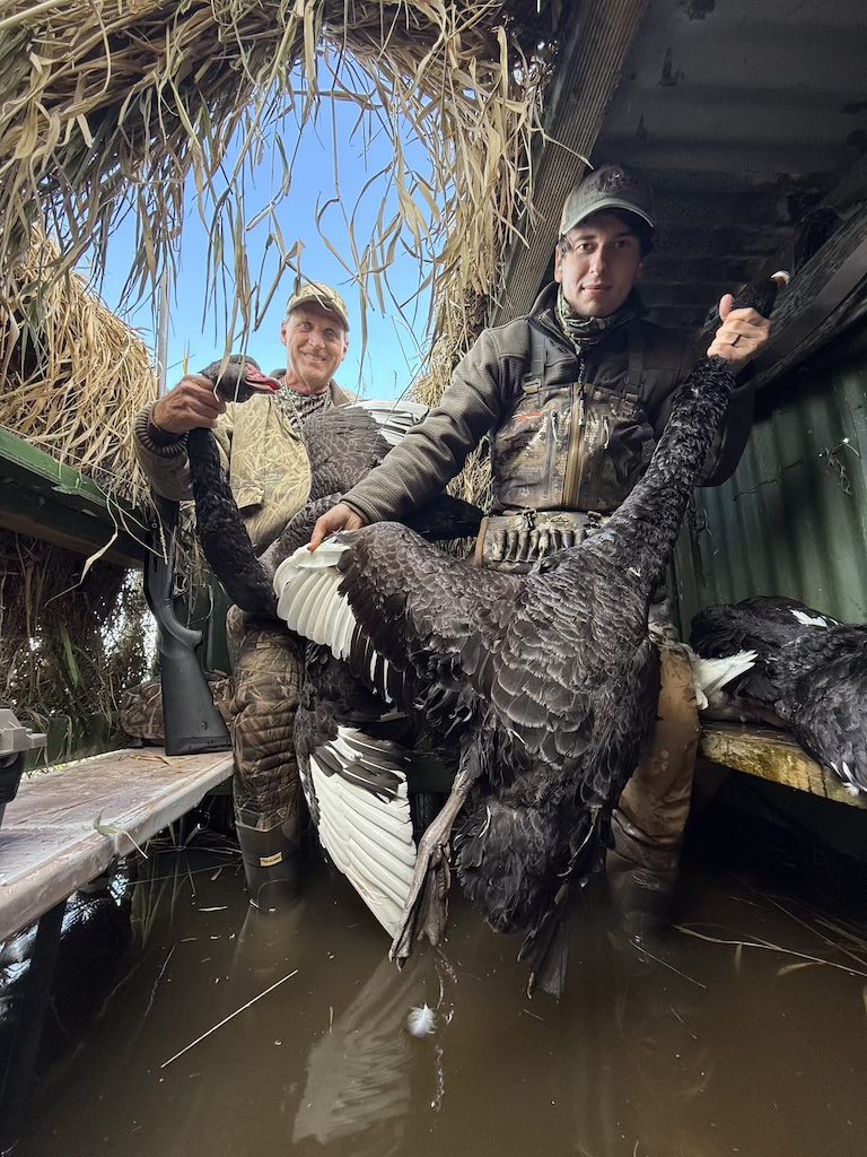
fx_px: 468
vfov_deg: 102.1
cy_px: 578
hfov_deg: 85.7
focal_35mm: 14
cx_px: 434
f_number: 2.2
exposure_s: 1/99
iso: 80
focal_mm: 2.22
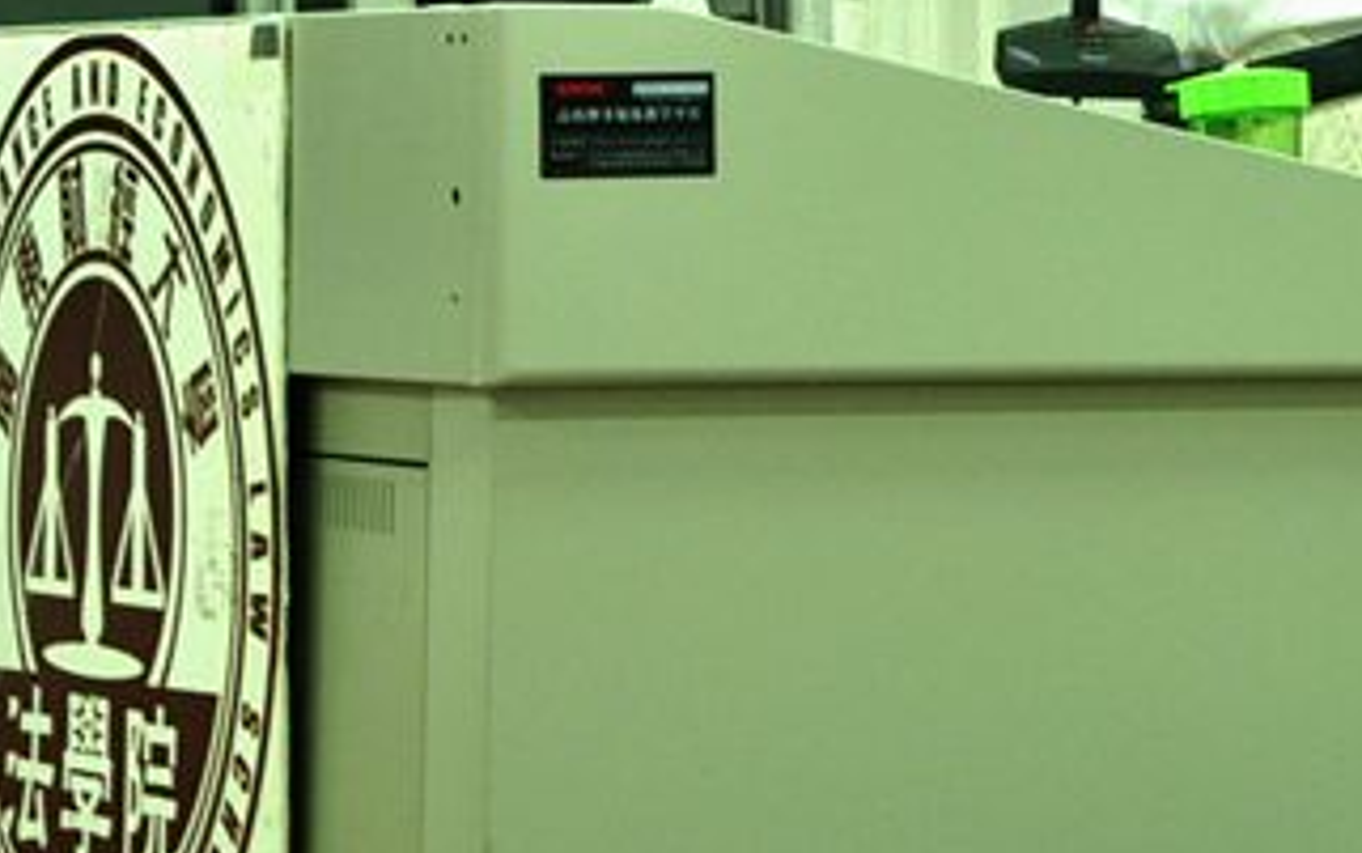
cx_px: 1146
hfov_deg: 12.2
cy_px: -142
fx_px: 6314
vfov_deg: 7.7
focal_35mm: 170
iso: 640
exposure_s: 1/20
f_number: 4.8
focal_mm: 42
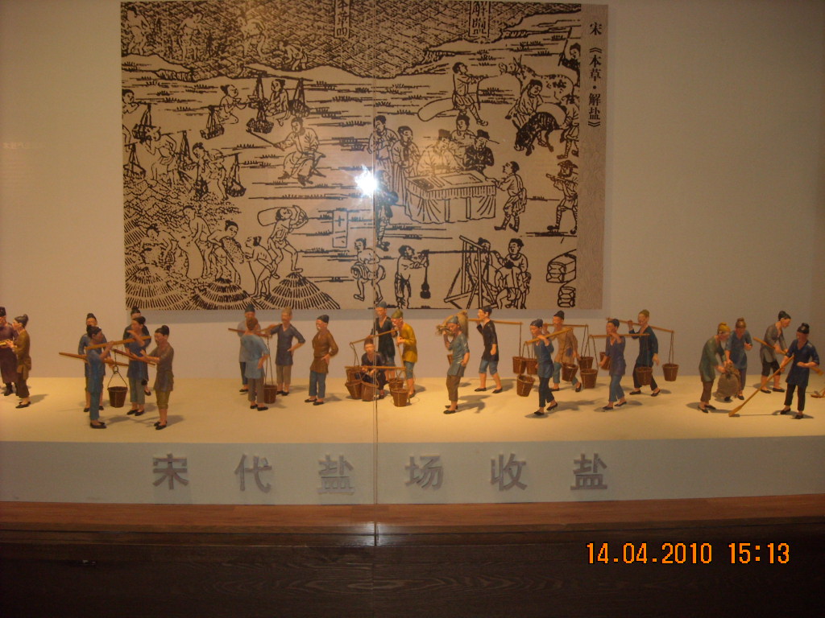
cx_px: 412
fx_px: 834
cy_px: 309
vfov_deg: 40.7
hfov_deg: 52.6
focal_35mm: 35
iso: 200
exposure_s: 1/30
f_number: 2.8
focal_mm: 5.7
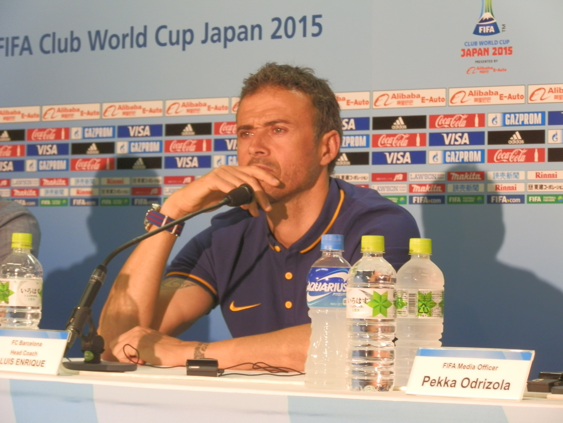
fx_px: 2570
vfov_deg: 9.4
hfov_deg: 12.5
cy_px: 212
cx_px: 282
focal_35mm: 158
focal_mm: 28.33
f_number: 4.2
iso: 200
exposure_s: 1/30
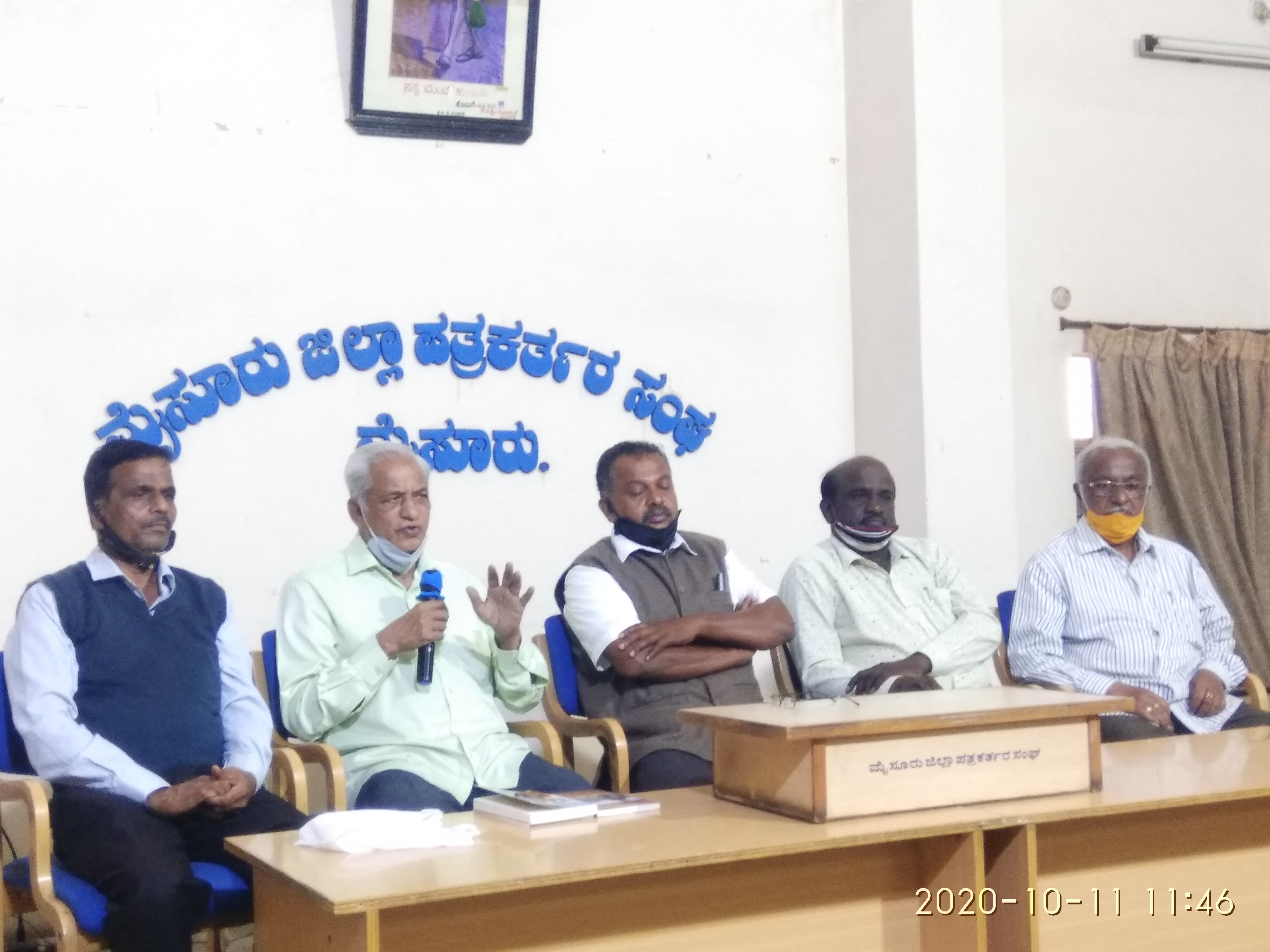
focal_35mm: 21
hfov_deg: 79.0
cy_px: 476
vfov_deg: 63.4
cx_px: 635
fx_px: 770
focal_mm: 3.57
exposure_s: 1/25
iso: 500
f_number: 2
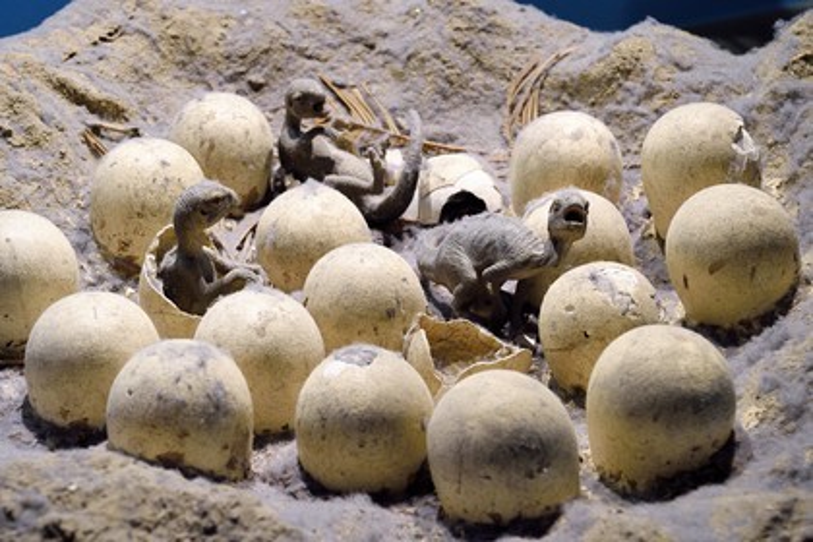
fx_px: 1581
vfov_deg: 19.5
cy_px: 271
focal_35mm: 70
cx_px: 406
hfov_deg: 28.8
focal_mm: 70
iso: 1600
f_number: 6.3
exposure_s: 1/20
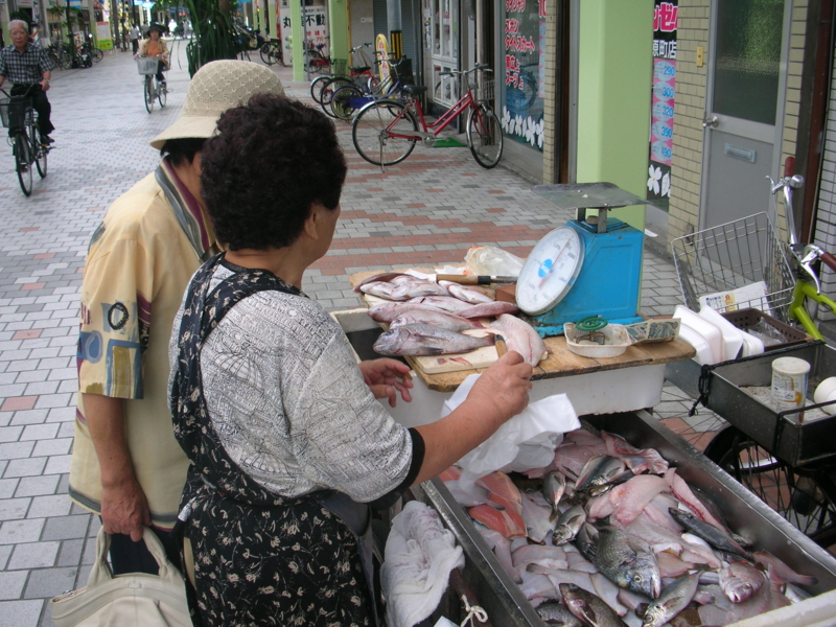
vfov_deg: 40.7
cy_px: 314
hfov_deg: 52.6
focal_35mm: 35
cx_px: 418
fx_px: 845
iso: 50
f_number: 3
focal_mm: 5.8
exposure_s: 1/147
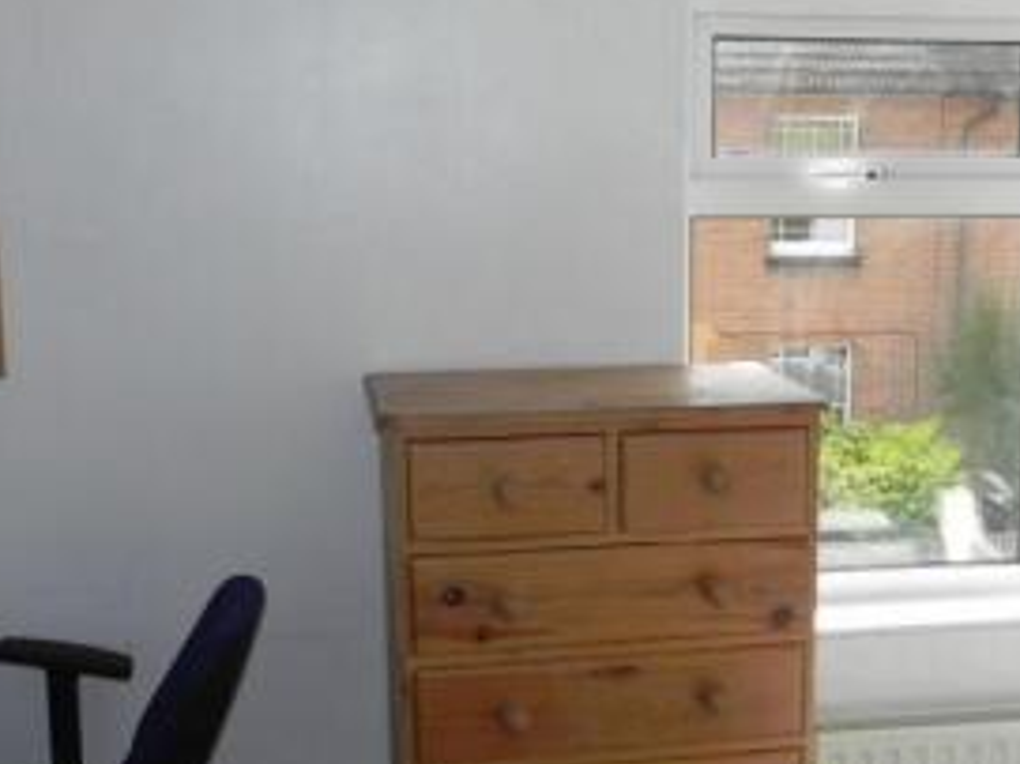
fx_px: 1649
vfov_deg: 26.0
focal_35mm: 56
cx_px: 732
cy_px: 499
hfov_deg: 33.8
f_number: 5
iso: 160
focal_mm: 4.6
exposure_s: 1/195
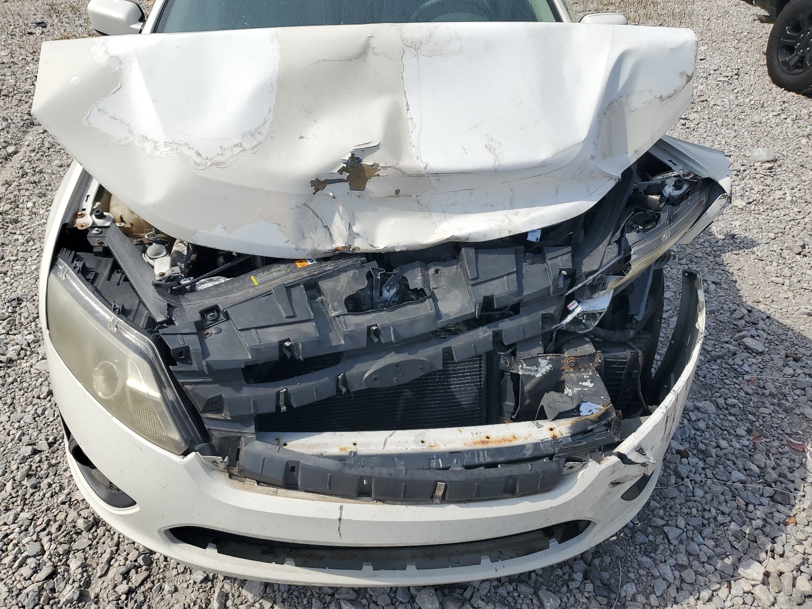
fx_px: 610
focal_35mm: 26
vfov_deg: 53.1
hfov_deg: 67.3
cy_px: 304
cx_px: 406
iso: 50
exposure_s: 1/3333
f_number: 1.5
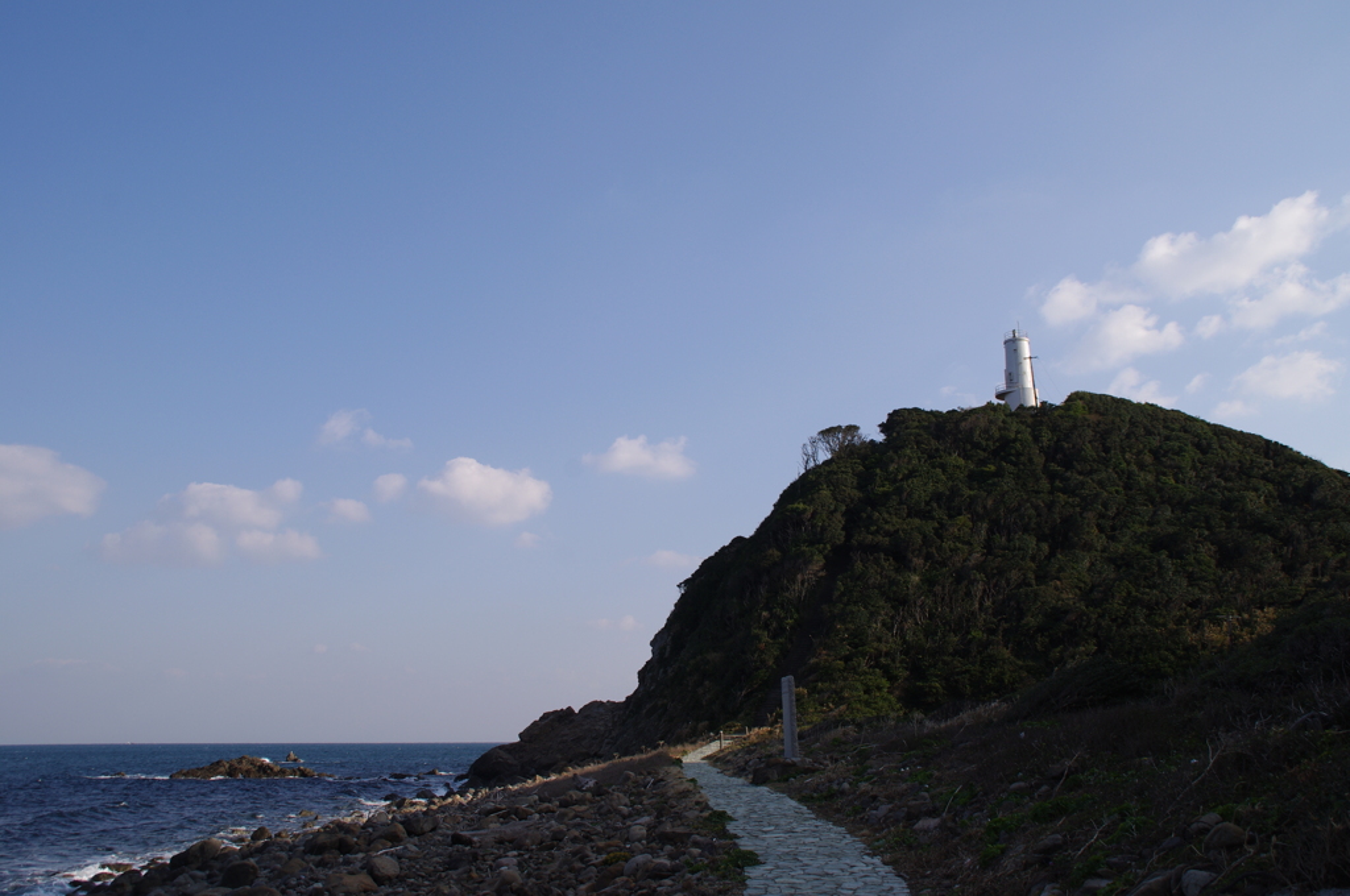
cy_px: 448
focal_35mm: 36
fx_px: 1348
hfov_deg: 53.2
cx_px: 675
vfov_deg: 36.8
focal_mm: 24
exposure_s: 1/400
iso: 100
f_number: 8
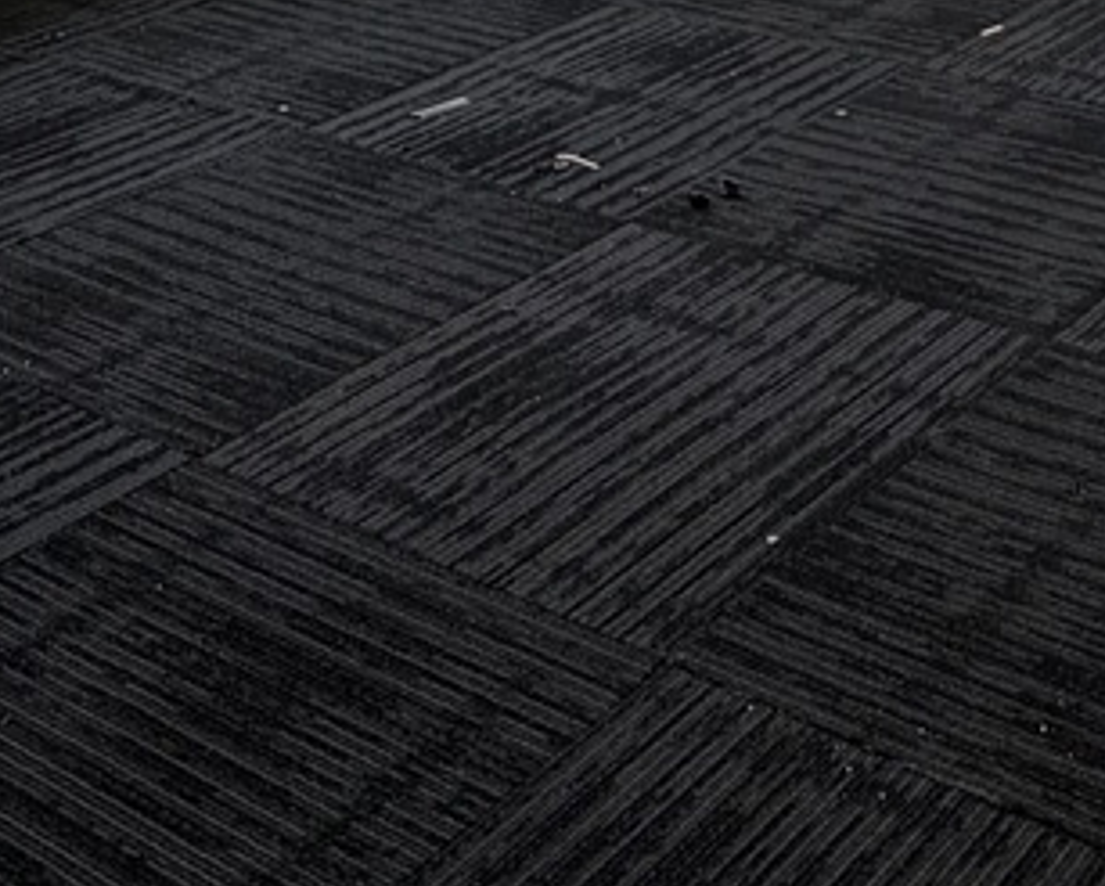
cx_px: 1004
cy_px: -583
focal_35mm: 64
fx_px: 2094
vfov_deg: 19.5
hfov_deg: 28.4
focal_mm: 2.22
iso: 125
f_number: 2.2
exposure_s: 1/120
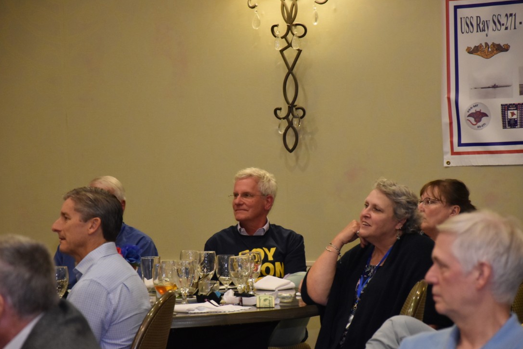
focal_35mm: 168
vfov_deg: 8.2
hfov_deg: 12.3
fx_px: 2434
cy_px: 184
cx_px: 254
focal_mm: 105
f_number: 5.6
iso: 2000
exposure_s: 1/60
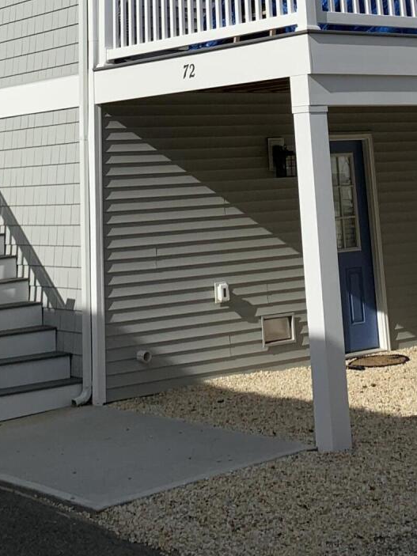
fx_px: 1189
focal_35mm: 74
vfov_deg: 22.6
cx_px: 221
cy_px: -222
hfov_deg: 19.9
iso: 25
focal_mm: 4.25
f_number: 1.8
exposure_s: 1/5128
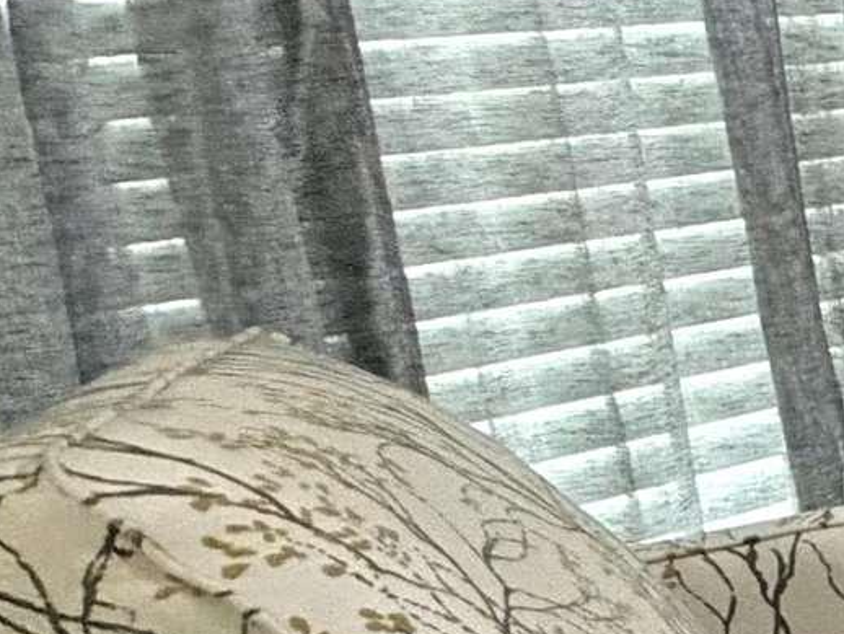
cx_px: 2490
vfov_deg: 17.8
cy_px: 292
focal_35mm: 83
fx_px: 2025
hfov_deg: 11.8
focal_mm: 2.22
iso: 400
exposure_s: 1/60
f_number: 2.2
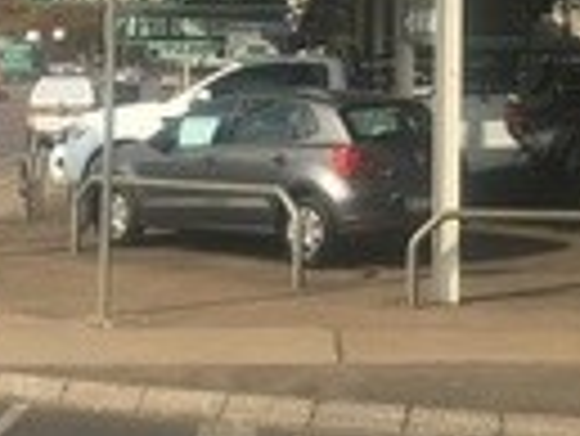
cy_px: -61
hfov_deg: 17.5
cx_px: 337
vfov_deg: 13.0
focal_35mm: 112
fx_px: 1878
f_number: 2.2
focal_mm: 4.15
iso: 25
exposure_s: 1/1637
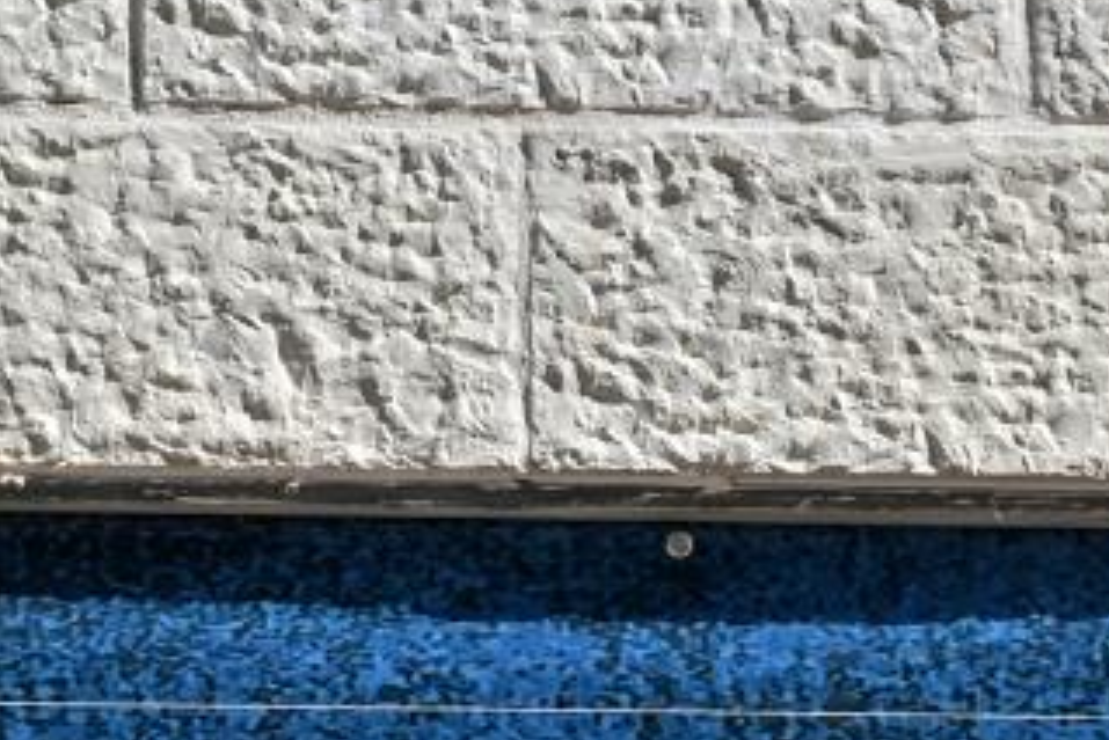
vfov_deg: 3.6
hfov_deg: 5.4
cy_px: 1079
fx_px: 11865
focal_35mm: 385
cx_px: 605
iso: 32
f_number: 4
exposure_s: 1/1250
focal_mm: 120
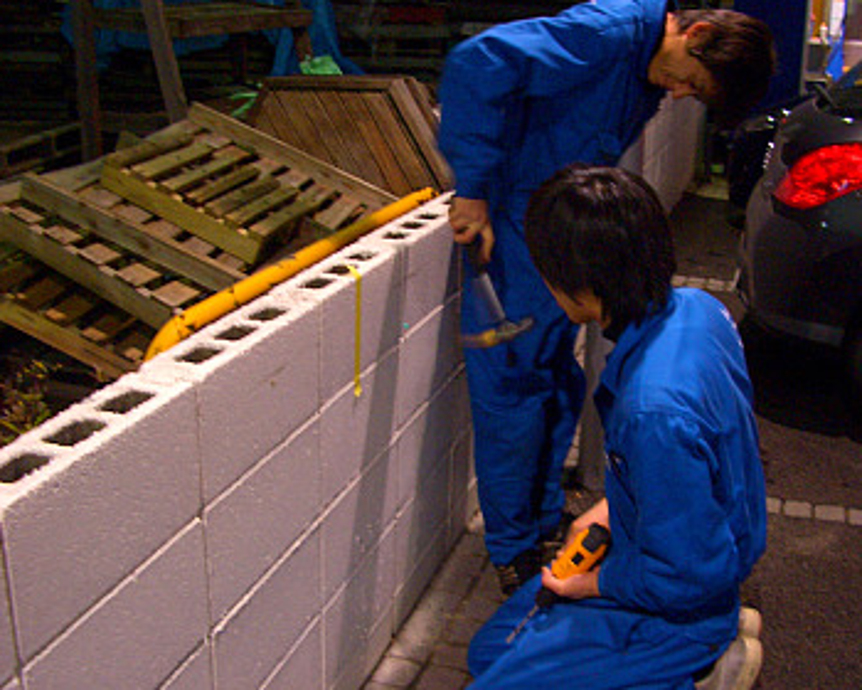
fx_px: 995
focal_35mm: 39
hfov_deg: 46.8
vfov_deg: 38.2
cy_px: 335
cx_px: 470
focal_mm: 5.8
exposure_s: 1/8
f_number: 2.6
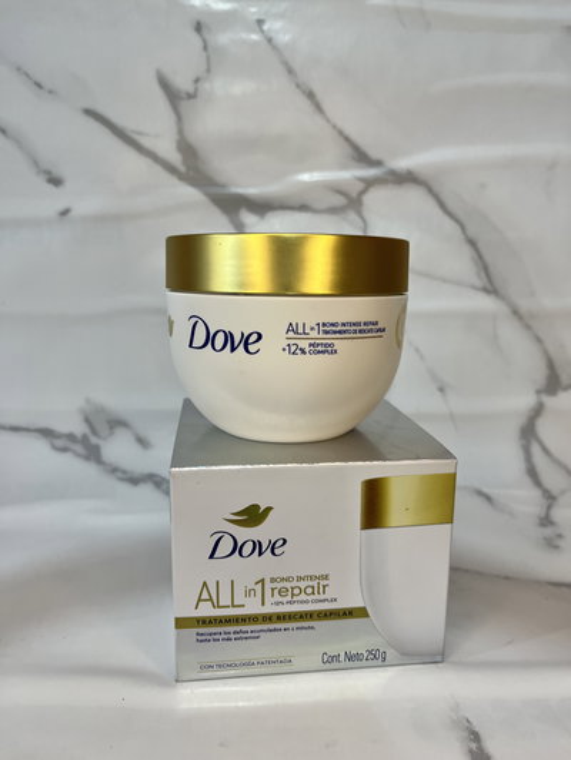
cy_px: 380
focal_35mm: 26
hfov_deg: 53.1
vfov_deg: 67.3
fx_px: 572
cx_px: 286
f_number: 1.6
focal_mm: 5.1
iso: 64
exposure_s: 1/100
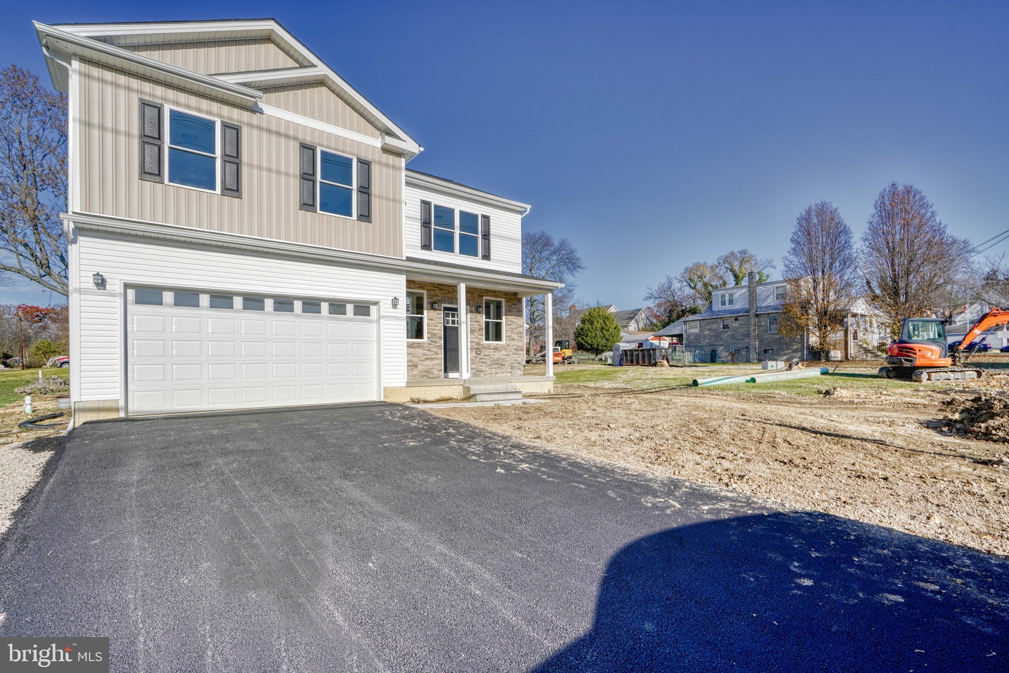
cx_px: 504
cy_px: 336
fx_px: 448
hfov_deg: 96.7
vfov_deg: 73.8
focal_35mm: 16
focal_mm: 16
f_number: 9
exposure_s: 1/250
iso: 400
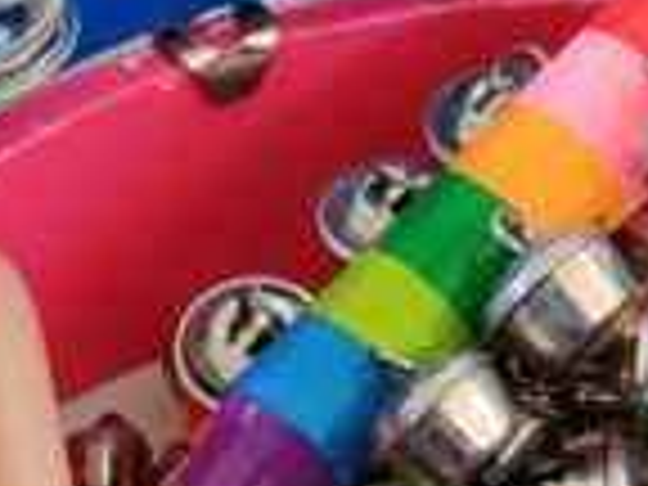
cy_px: 846
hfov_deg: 10.0
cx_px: -315
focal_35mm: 192
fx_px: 3594
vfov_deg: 7.5
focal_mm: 4.75
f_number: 1.65
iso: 1000
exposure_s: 1/33
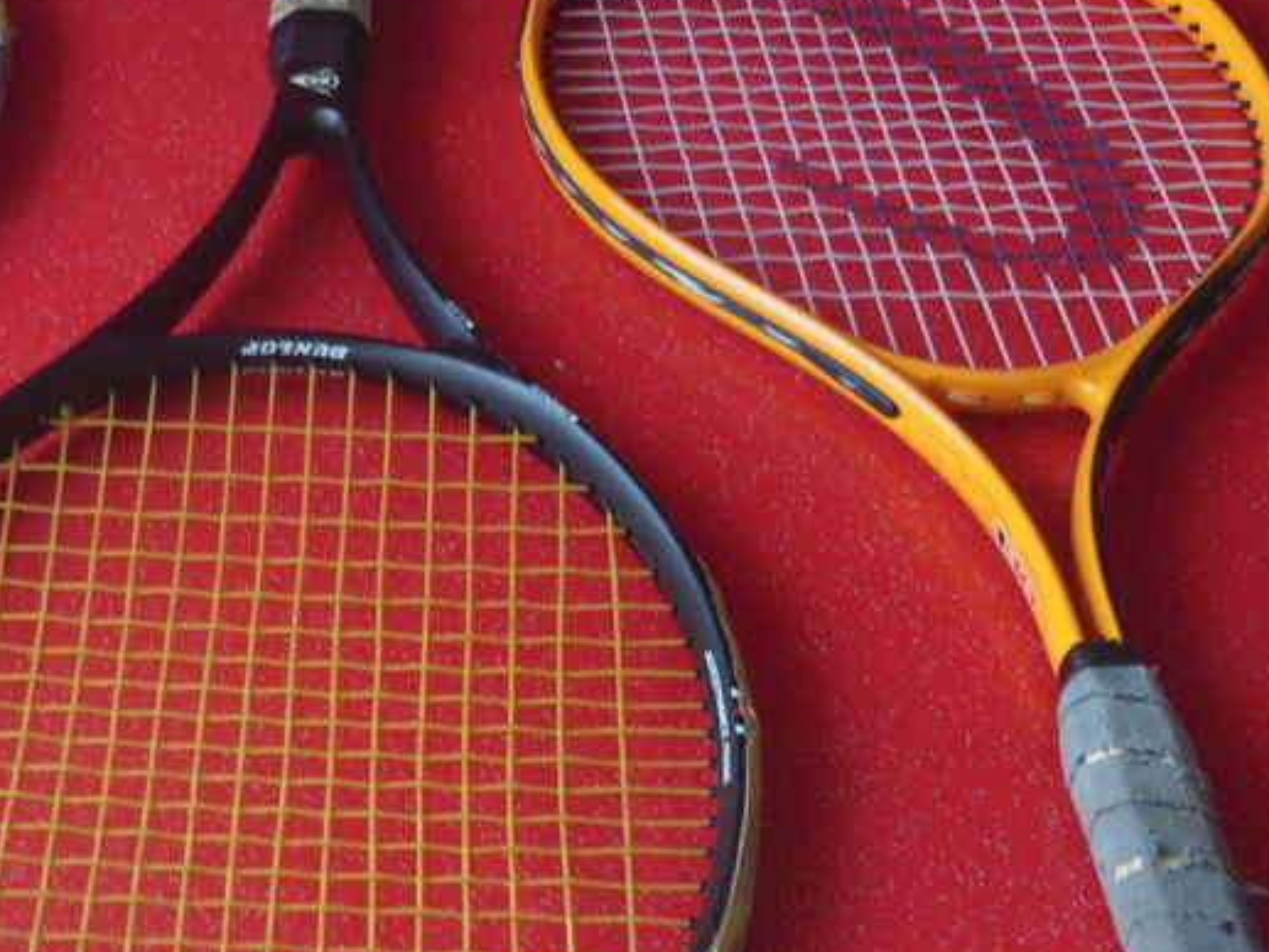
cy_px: 451
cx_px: 196
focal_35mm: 87
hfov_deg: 22.1
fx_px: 3190
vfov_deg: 17.0
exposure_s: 1/30
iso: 160
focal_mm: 8
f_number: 4.4
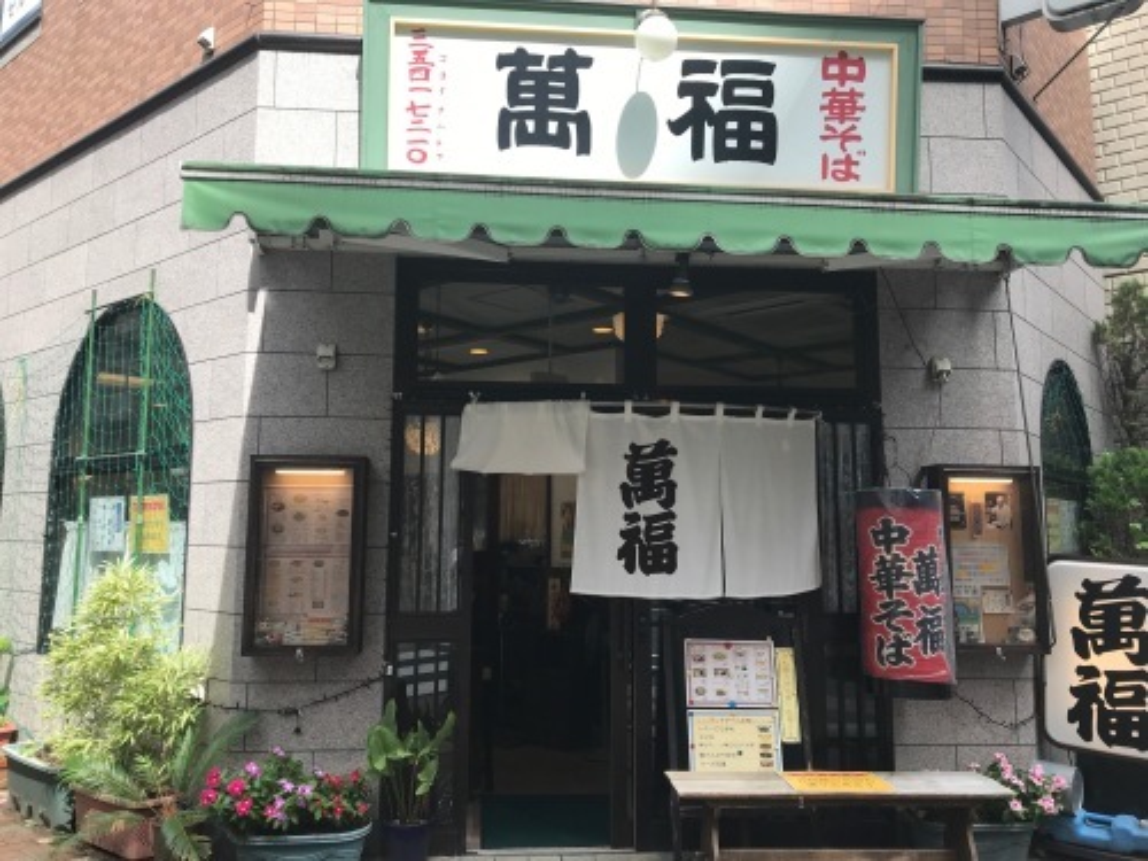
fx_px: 929
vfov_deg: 49.7
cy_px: 430
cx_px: 574
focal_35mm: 28
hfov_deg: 63.4
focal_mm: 3.99
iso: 20
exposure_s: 1/651
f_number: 1.8
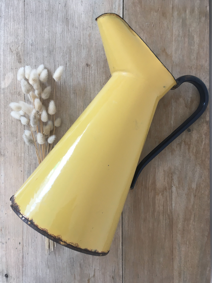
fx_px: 237
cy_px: 142
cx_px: 106
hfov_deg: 48.2
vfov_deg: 61.7
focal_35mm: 29
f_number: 2.2
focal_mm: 4.15
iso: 32
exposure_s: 1/33
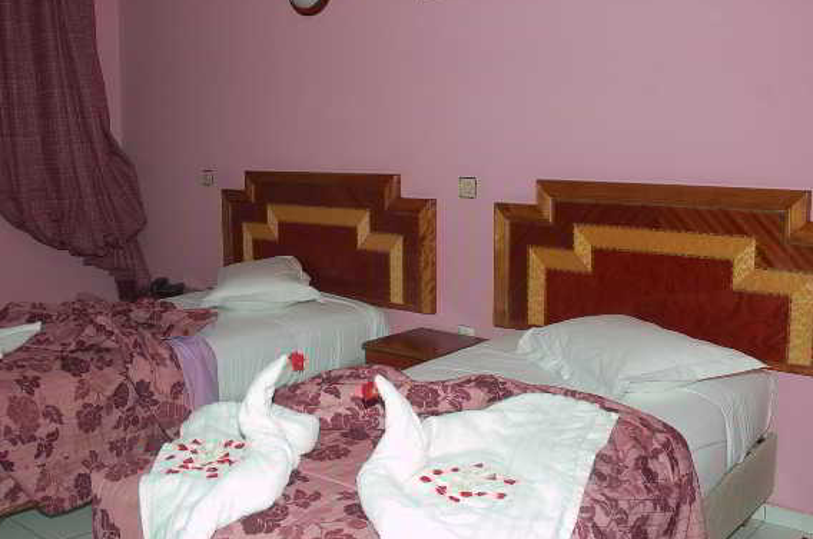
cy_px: 257
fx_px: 857
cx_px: 389
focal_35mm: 38
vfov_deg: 34.9
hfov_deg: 50.7
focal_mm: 18
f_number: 5.6
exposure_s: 1/60
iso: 200
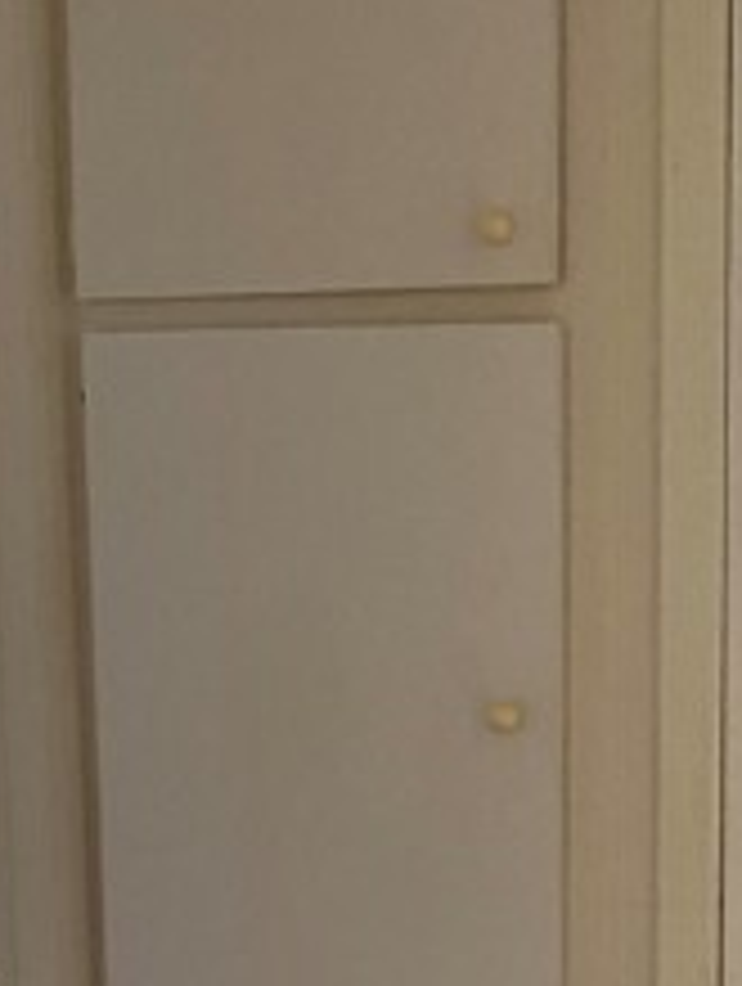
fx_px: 2593
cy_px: 1063
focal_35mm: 91
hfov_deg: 16.2
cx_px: 585
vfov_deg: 20.6
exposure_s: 1/41
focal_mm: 4.25
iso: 500
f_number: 1.8
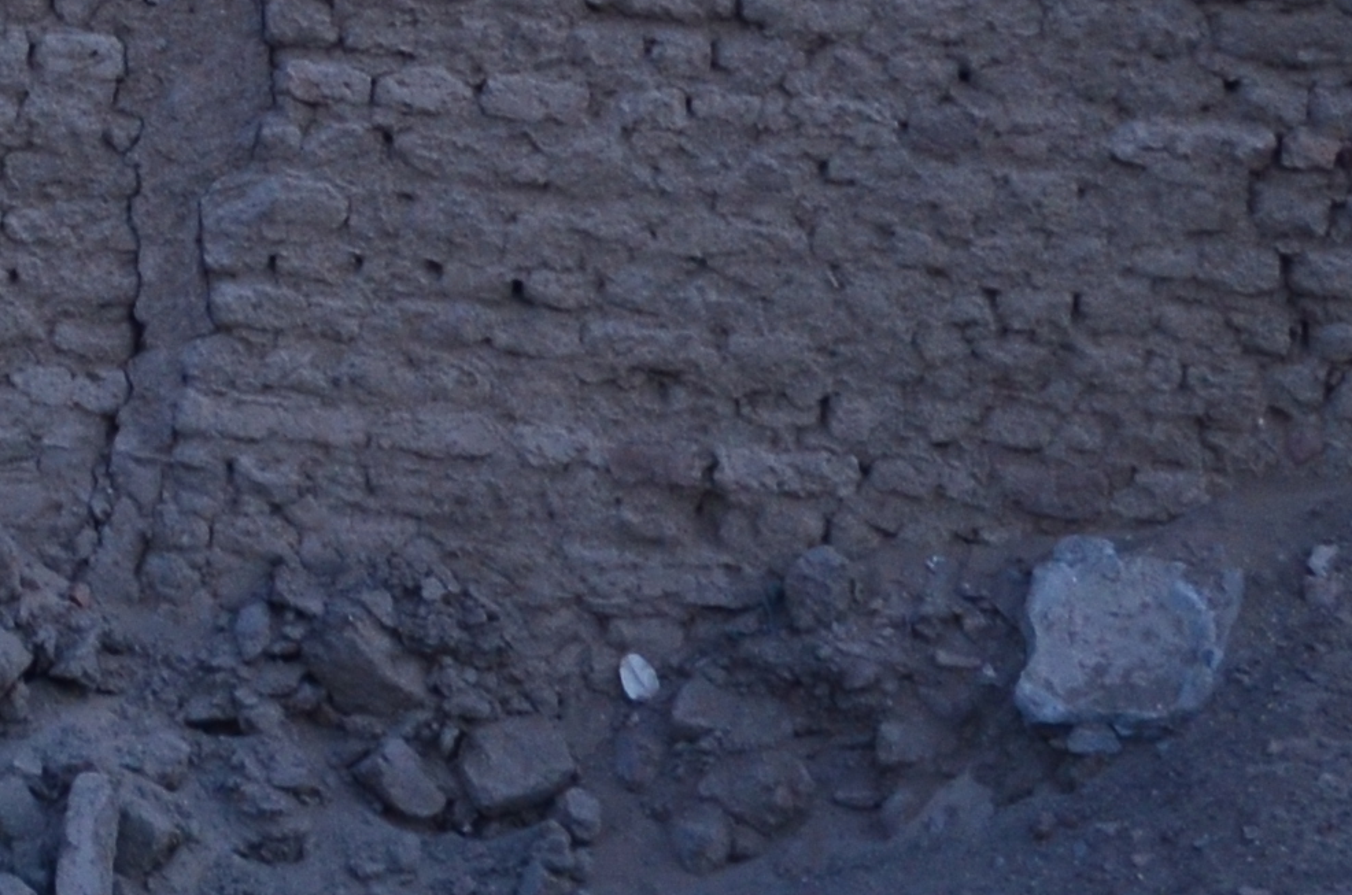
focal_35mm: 135
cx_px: -757
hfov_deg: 14.1
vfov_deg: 9.7
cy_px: -646
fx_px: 5059
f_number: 4
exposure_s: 1/60
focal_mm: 18
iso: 500
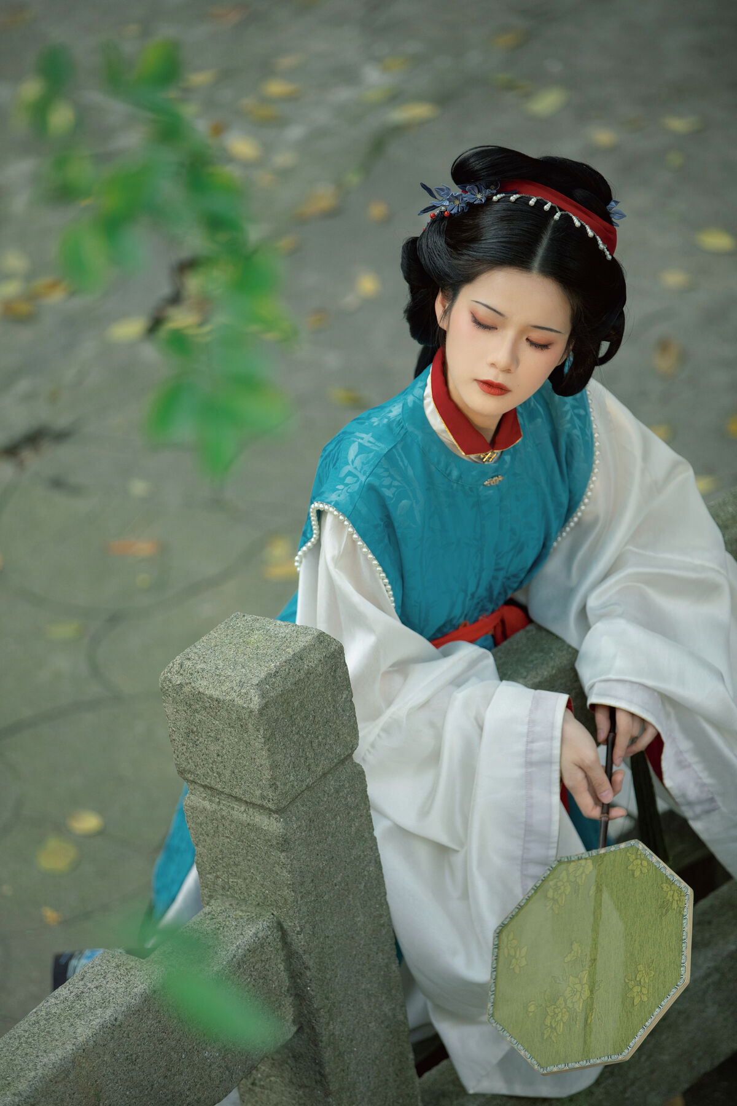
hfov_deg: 8.2
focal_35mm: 167
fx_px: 5128
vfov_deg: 12.3
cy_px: 553
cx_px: 368
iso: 640
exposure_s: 1/500
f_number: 2.8
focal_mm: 168
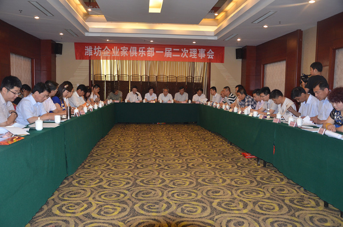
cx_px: 172
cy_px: 114
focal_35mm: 32
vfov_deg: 41.5
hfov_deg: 59.6
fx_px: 299
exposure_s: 1/60
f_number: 3.8
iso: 800
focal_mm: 21
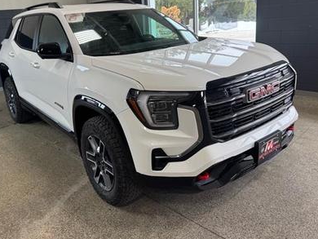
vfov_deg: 45.2
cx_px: 130
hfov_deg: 57.9
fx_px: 285
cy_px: 92
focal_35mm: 31
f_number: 1.78
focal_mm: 6.76
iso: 100
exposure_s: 1/120
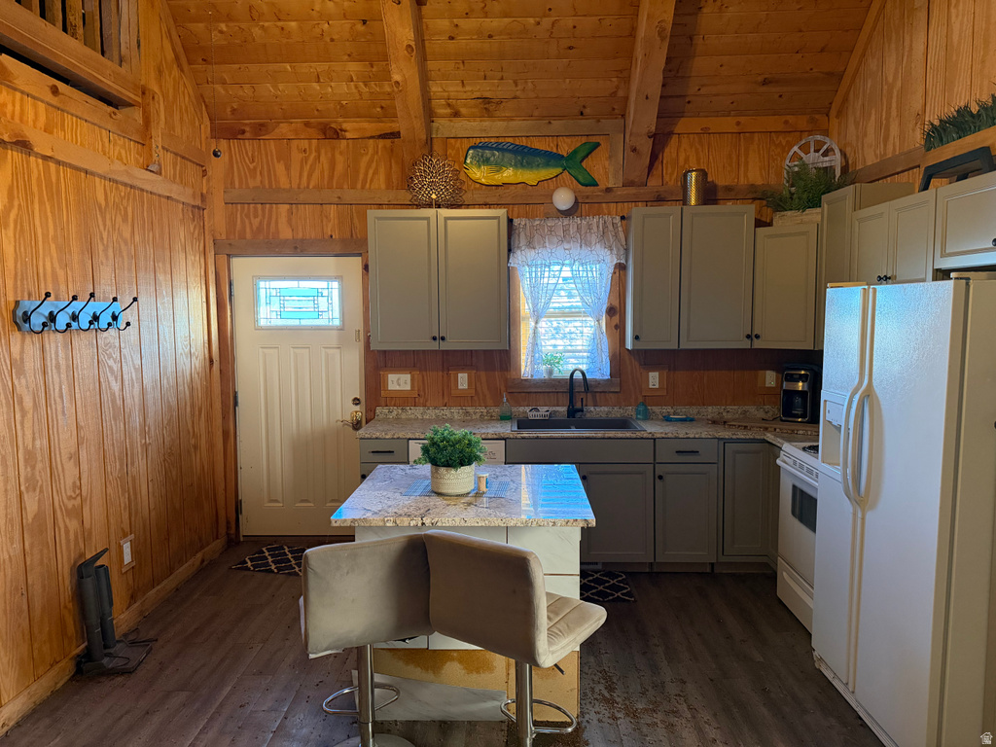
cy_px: 374
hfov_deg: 71.6
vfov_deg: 56.8
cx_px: 498
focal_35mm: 24
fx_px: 691
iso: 640
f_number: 1.78
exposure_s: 1/60
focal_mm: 6.76
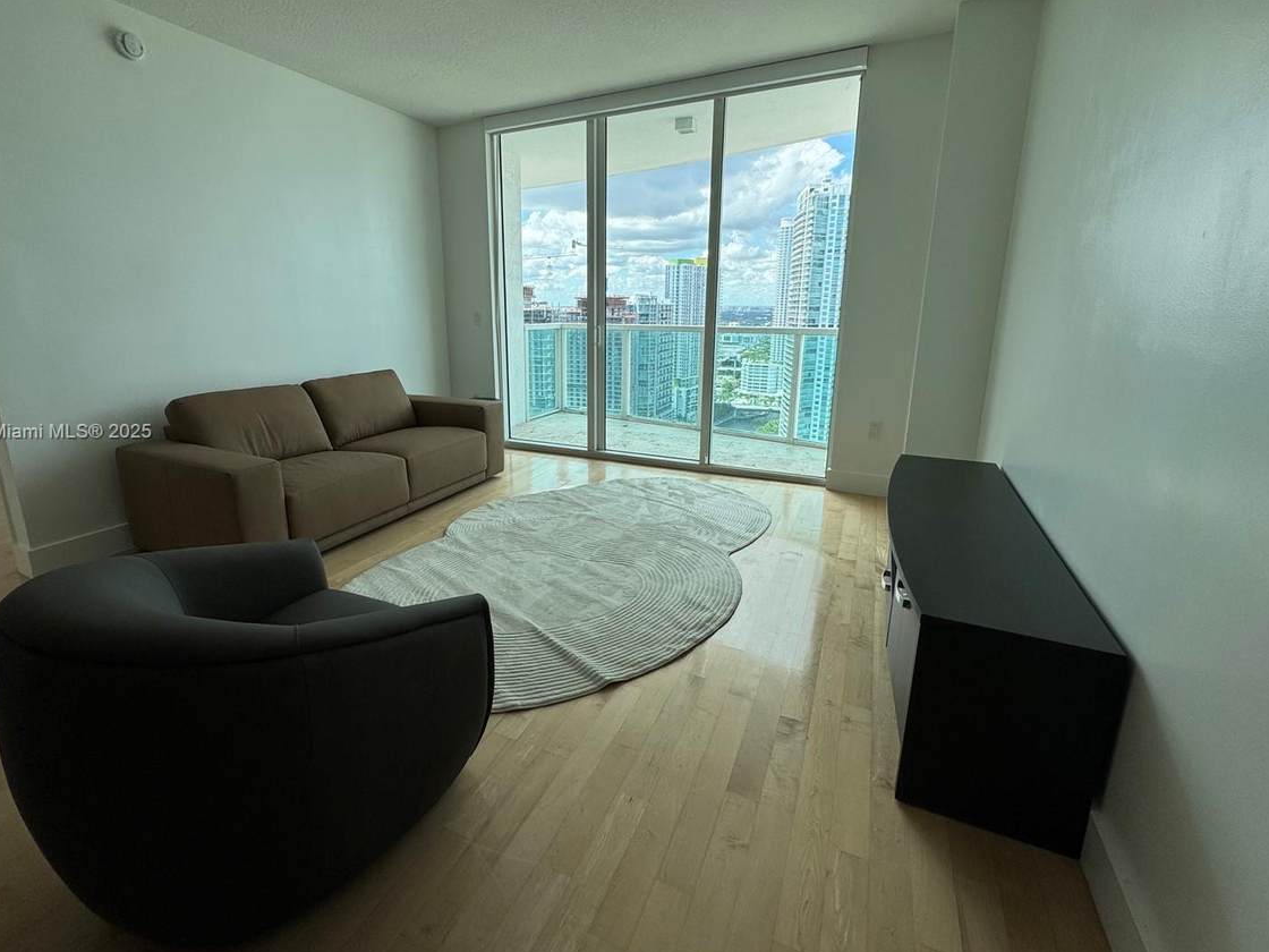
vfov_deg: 77.9
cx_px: 587
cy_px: 433
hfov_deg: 94.3
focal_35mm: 16
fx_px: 587
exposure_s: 1/541
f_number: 2.2
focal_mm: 2.22
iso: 40
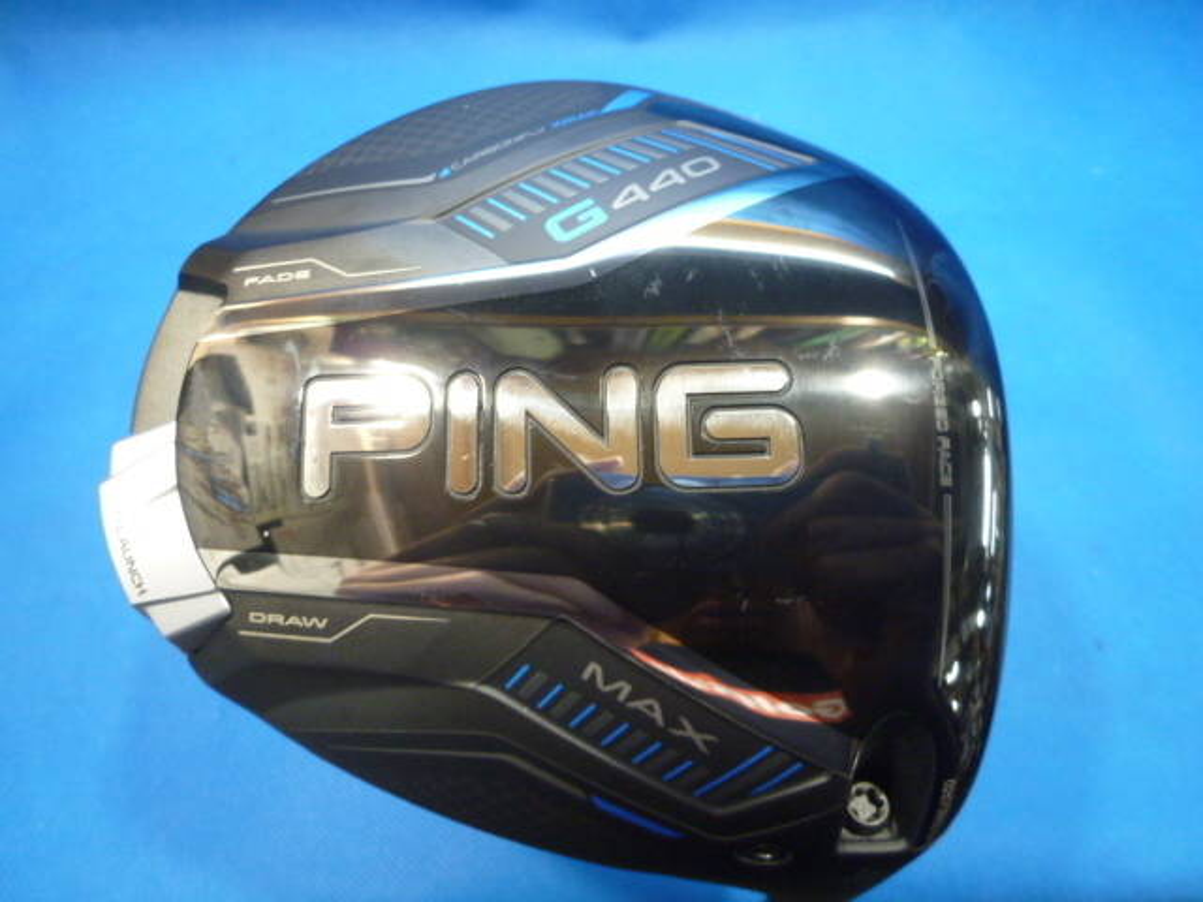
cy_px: 451
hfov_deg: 69.4
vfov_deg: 54.9
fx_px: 869
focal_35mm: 25
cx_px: 602
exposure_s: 1/30
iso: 400
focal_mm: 4.5
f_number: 2.8
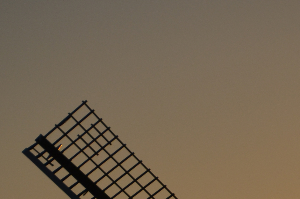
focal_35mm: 887
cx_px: 220
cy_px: 282
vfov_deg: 1.5
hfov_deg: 2.3
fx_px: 7374
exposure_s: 1/800
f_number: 7.1
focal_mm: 185
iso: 200
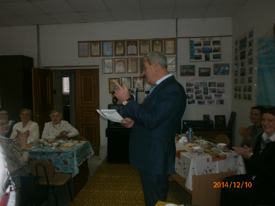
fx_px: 214
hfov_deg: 65.3
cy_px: 103
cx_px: 138
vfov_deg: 51.4
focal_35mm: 27
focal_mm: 4.8
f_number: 2.9
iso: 125
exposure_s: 1/30
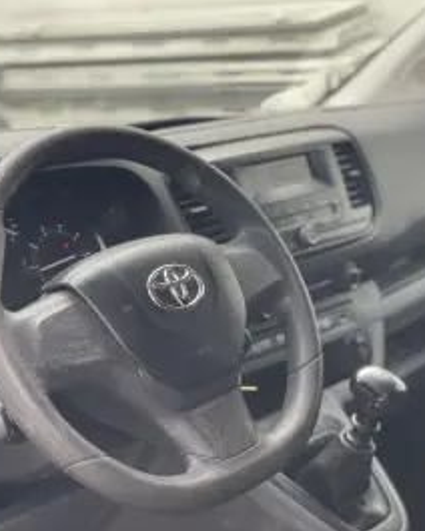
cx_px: 108
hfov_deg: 22.0
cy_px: 262
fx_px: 1085
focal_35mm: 69
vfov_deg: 27.5
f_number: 2
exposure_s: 1/122
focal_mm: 6
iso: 40
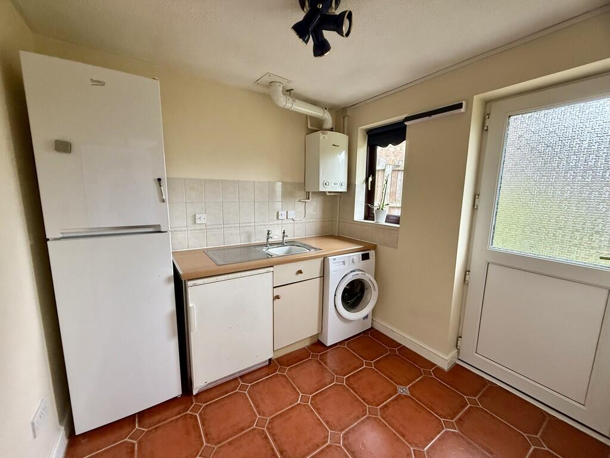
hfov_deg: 102.1
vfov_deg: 85.7
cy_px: 229
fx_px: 247
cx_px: 305
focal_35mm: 14
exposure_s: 1/99
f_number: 2.2
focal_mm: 2.22
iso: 320
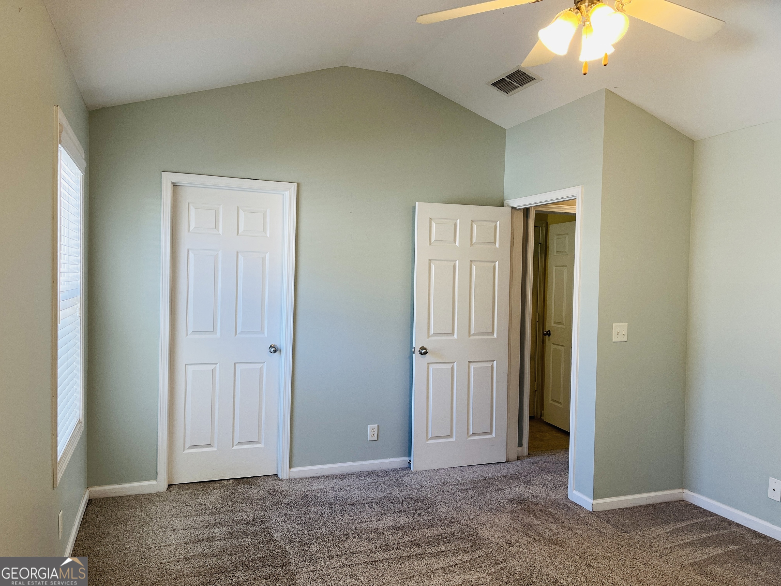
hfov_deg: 67.3
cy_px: 293
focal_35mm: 26
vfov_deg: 53.1
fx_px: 587
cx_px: 390
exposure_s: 1/120
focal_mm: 5.1
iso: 100
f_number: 1.6
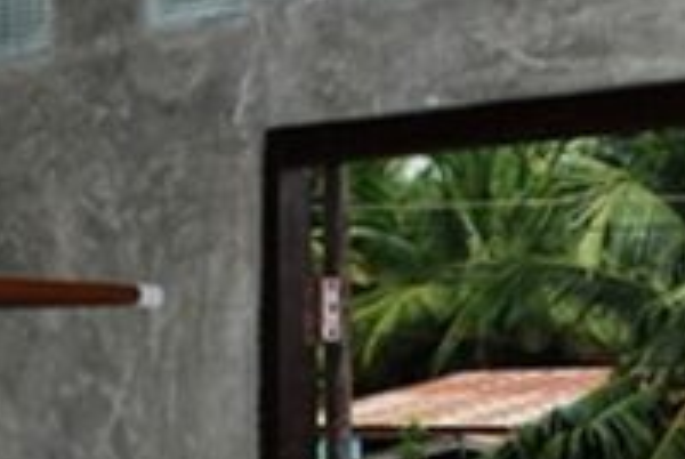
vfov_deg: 11.5
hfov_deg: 17.5
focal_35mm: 115
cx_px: 630
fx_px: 2191
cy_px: 651
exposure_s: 1/200
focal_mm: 20
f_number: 9
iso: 200
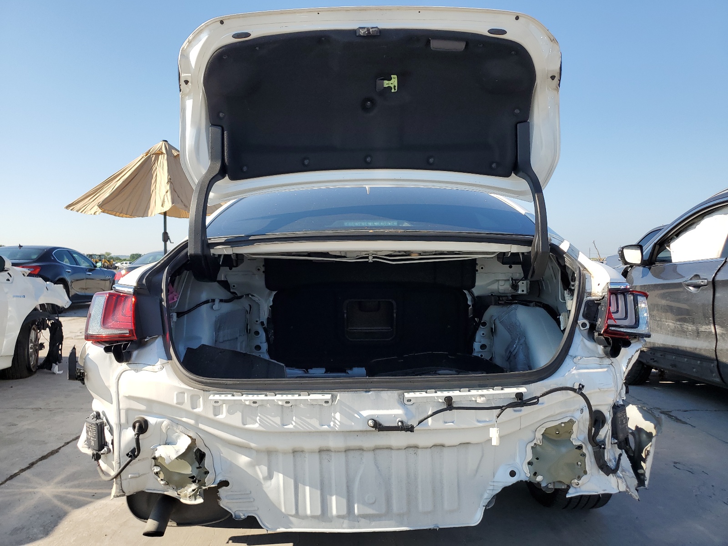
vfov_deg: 53.1
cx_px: 364
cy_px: 273
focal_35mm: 26
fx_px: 547
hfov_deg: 67.3
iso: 50
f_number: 1.5
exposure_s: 1/2000
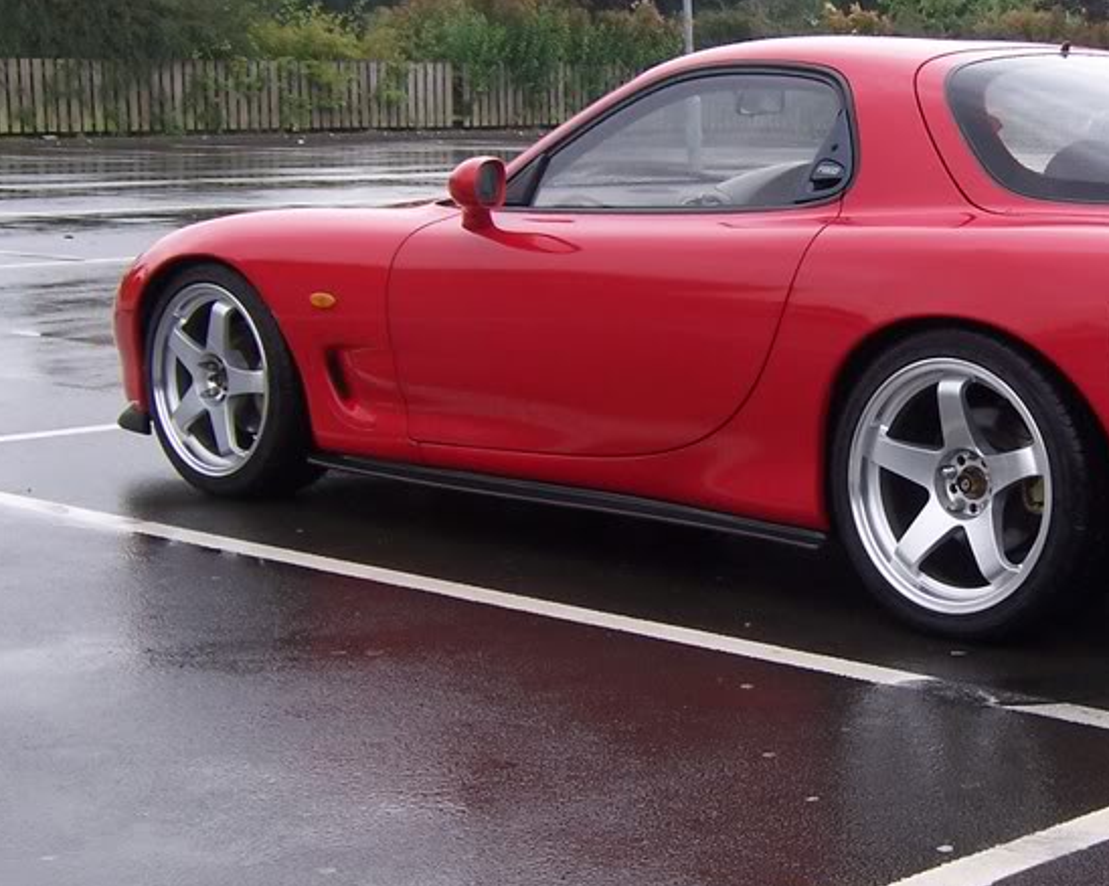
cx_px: 927
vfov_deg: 21.0
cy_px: 415
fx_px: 2395
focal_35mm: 73
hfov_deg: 25.5
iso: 80
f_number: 4
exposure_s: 1/90
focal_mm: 6.7
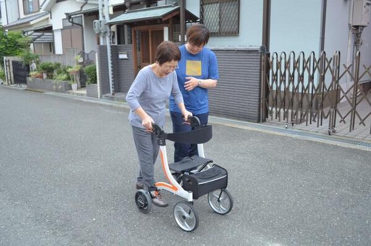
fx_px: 340
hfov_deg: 57.3
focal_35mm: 33
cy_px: 123
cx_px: 186
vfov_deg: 39.8
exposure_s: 1/1000
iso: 1600
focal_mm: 22
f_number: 3.8
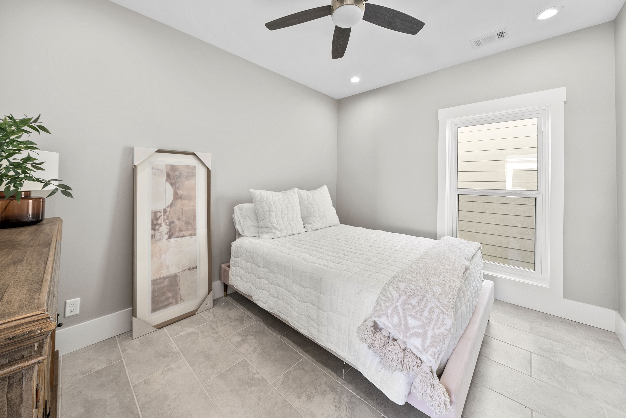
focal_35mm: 12
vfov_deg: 90.1
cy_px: 209
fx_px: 209
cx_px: 313
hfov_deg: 112.6
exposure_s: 1/4
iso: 125
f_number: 7.1
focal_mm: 12
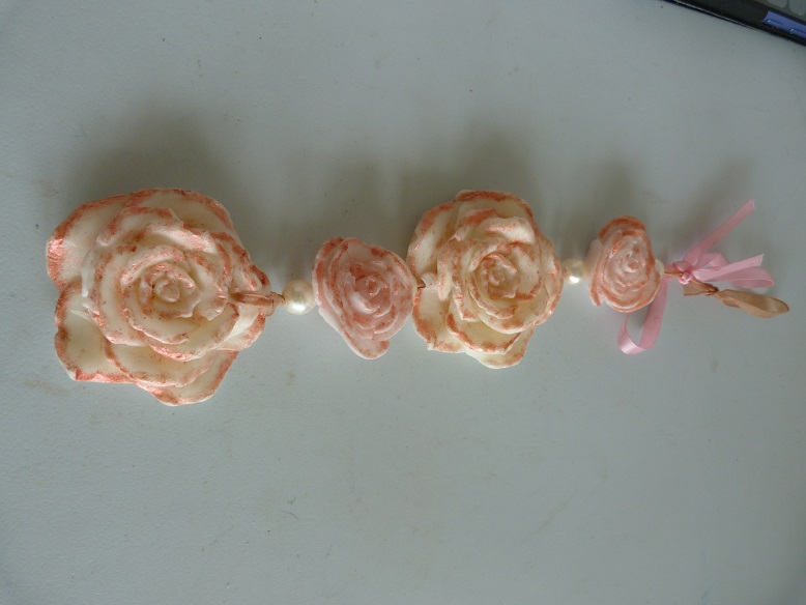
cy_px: 302
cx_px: 403
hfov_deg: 69.4
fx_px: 582
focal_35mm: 25
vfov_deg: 54.9
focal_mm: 4.5
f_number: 2.8
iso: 125
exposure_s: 1/60
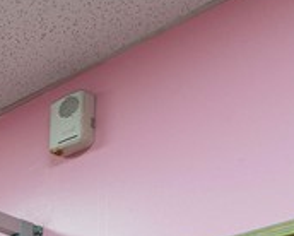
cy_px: 540
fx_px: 723
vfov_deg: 14.0
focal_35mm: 83
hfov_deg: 15.0
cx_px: -396
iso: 200
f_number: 7.1
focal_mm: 14
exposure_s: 1/60
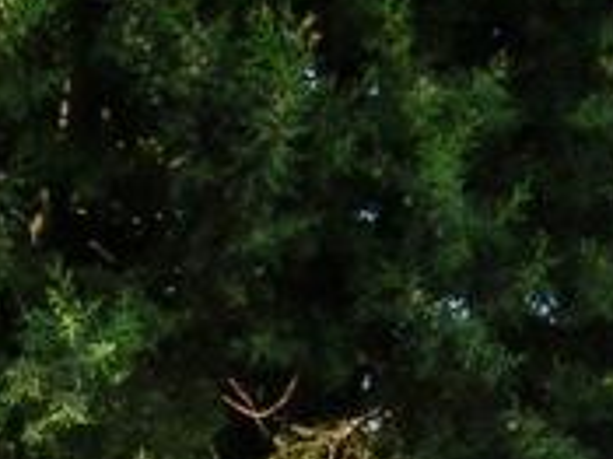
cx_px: 158
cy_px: 907
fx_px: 3929
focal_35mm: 222
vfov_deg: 6.5
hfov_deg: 8.9
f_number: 2.8
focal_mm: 5.8
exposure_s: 1/527
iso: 50
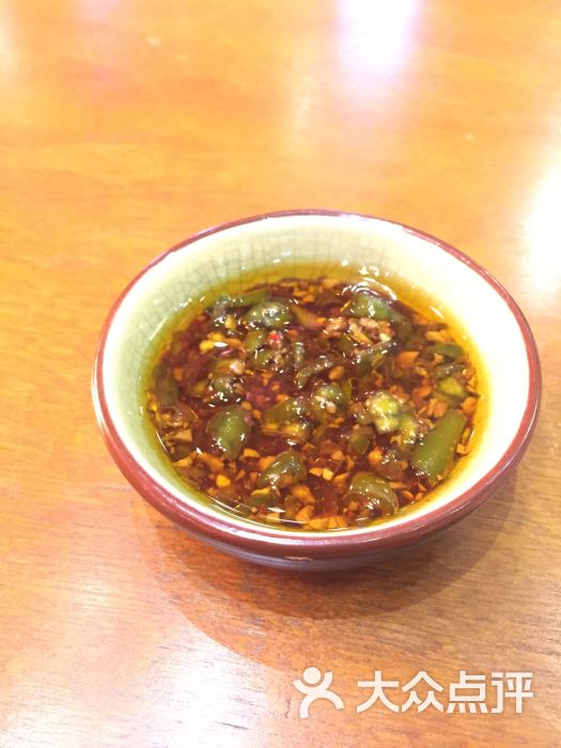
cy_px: 374
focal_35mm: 29
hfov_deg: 48.2
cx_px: 280
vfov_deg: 61.7
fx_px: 627
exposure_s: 1/17
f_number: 2.2
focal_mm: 4.15
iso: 400
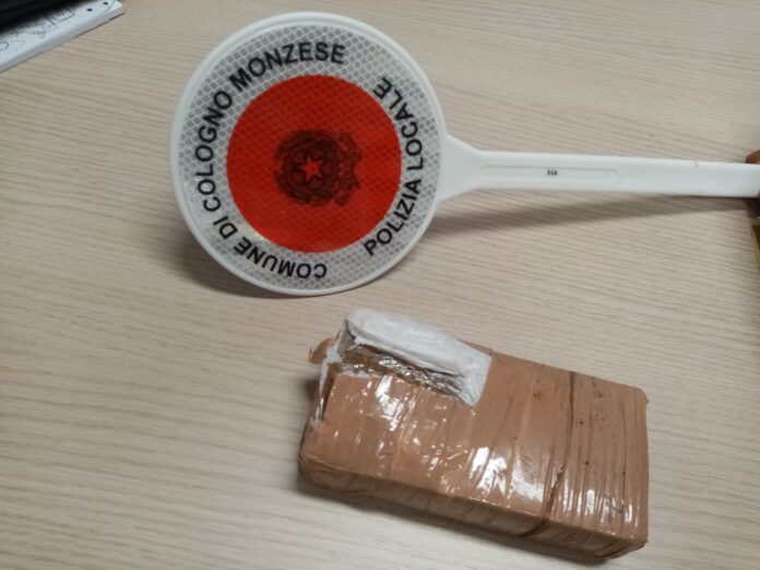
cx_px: 380
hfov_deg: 67.3
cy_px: 285
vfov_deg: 53.1
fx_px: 571
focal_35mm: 26
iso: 108
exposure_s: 1/33.3
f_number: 1.8
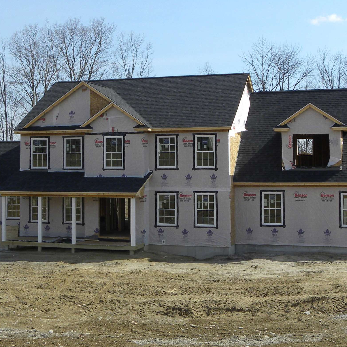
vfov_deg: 29.9
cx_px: 174
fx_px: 646
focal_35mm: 57
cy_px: 125
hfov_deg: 30.0
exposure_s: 1/363
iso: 64
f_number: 5
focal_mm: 5.9
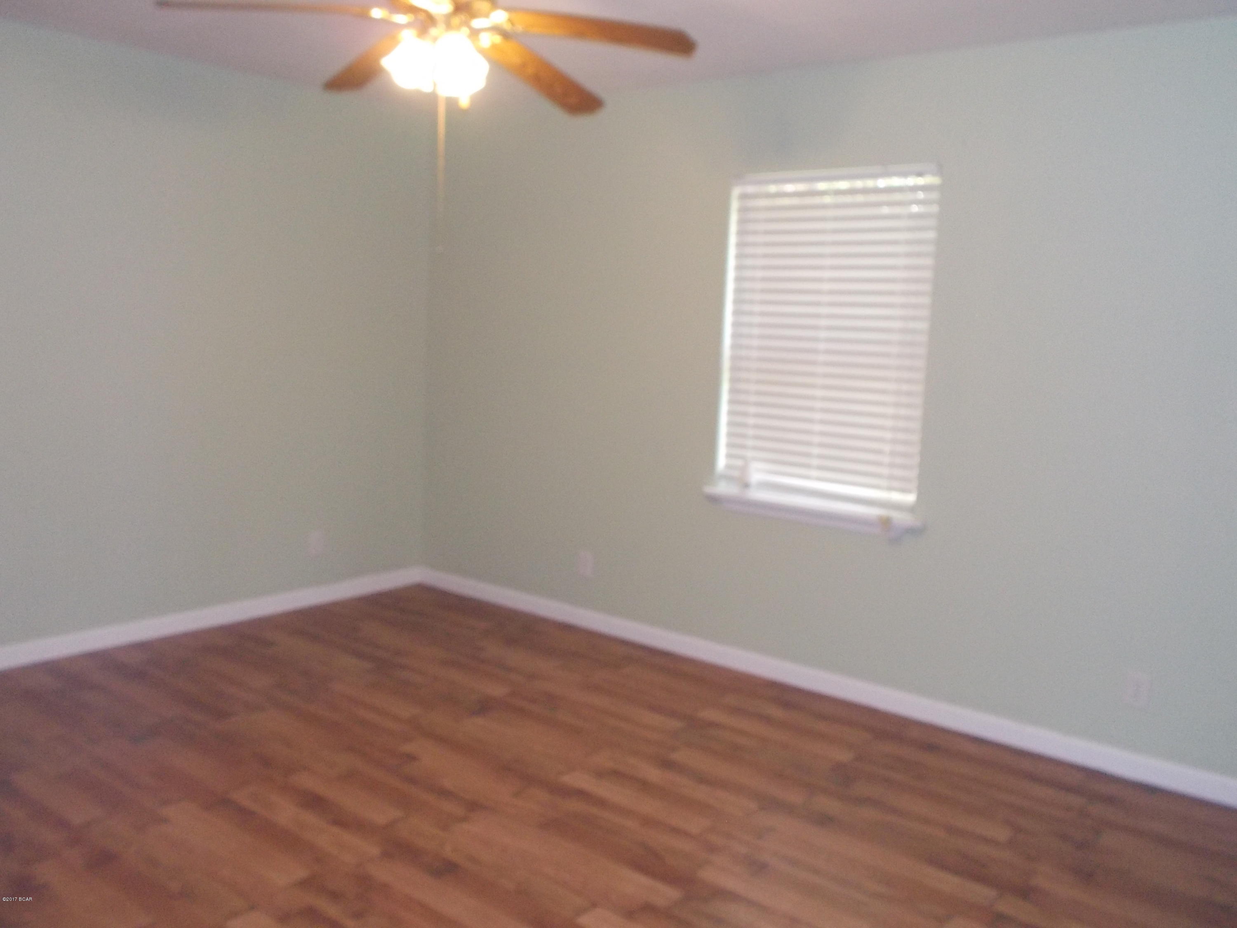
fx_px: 1036
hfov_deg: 61.7
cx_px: 618
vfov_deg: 48.2
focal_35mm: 29
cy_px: 464
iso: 200
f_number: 3.3
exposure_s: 1/25
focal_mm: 4.1
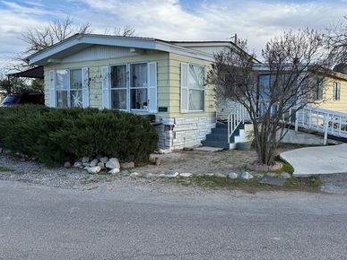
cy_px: 119
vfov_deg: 45.4
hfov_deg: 57.7
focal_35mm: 31
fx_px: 311
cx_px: 216
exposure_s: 1/1689
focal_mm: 6.76
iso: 80
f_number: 1.78
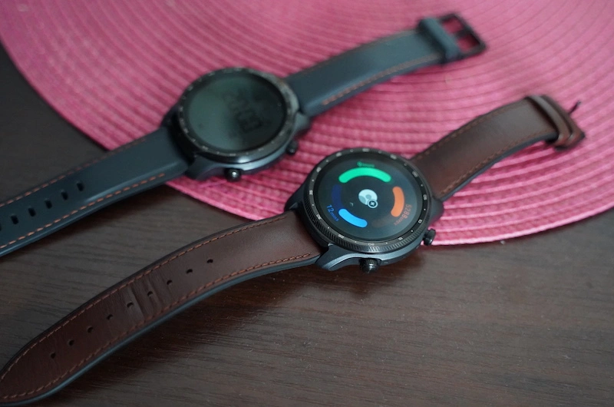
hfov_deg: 49.6
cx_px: 307
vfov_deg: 34.1
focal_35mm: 39
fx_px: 664
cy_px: 204
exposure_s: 1/160
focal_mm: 39
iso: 10000
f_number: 2.8
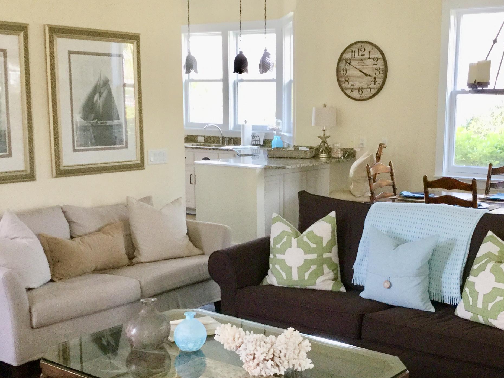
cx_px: 311
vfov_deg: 29.1
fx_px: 728
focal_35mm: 50
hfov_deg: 38.0
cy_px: 222
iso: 40
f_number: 2.4
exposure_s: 1/30
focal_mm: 3.3
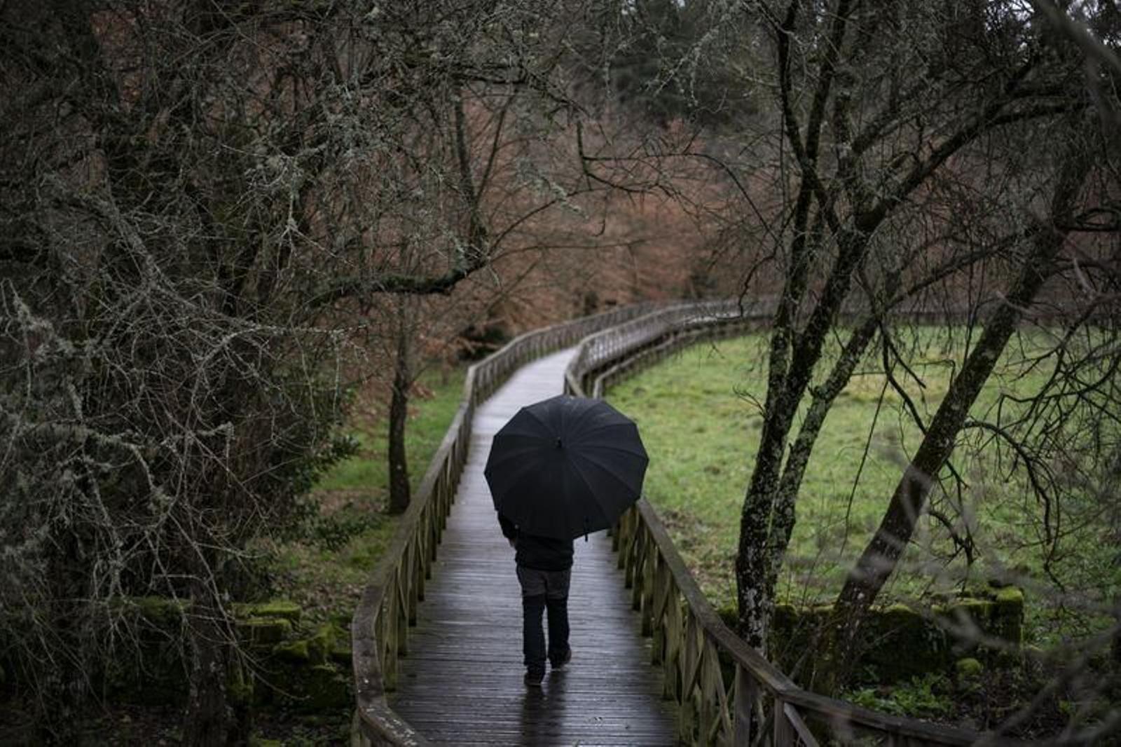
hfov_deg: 39.6
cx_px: 560
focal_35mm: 50
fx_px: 1557
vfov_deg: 27.0
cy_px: 374
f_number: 2
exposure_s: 1/125
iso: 125
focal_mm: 50
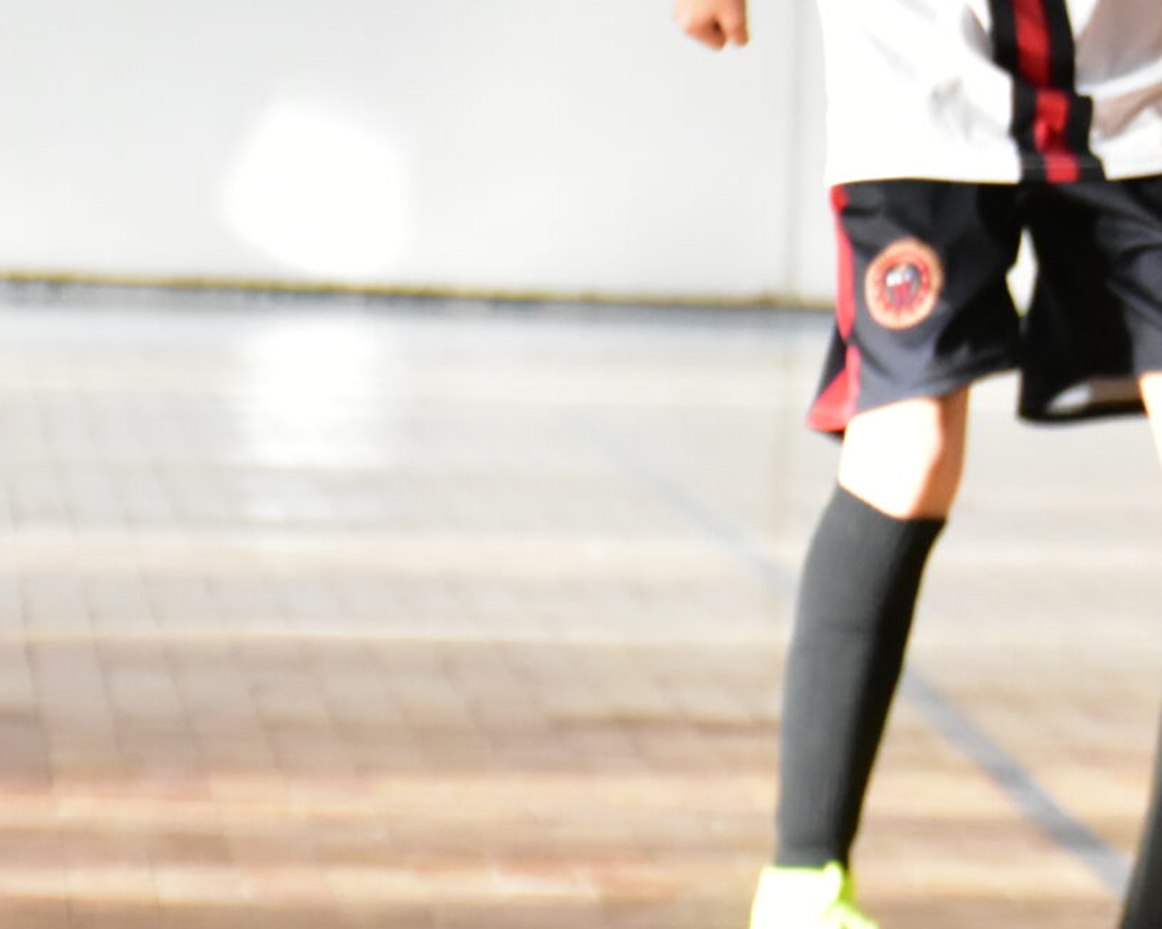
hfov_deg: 4.9
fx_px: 13617
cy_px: 90
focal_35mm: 396
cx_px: 1556
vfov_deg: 3.9
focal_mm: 90
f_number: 5.6
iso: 3200
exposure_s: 1/250
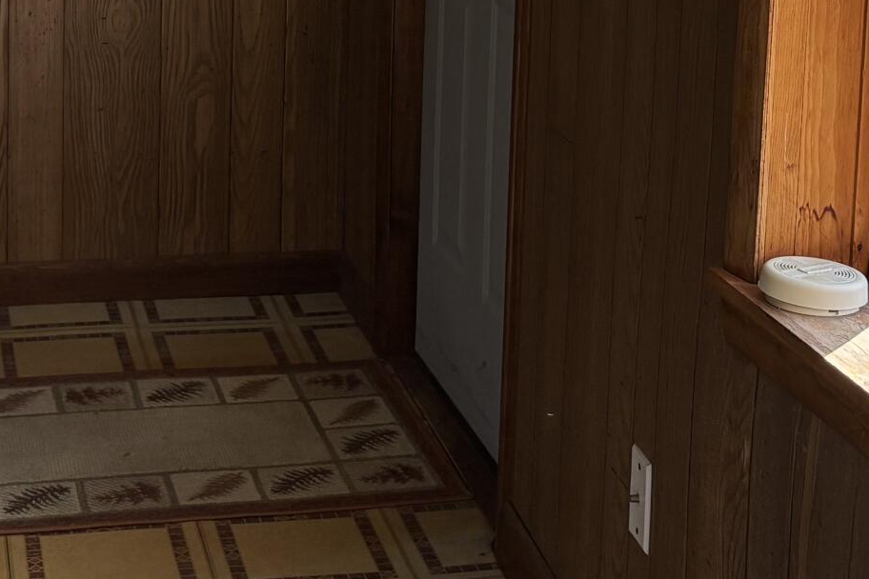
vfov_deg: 14.9
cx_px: 296
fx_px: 2148
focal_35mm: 89
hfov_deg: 22.8
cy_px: -94
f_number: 1.6
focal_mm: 5.96
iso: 50
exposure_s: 1/454
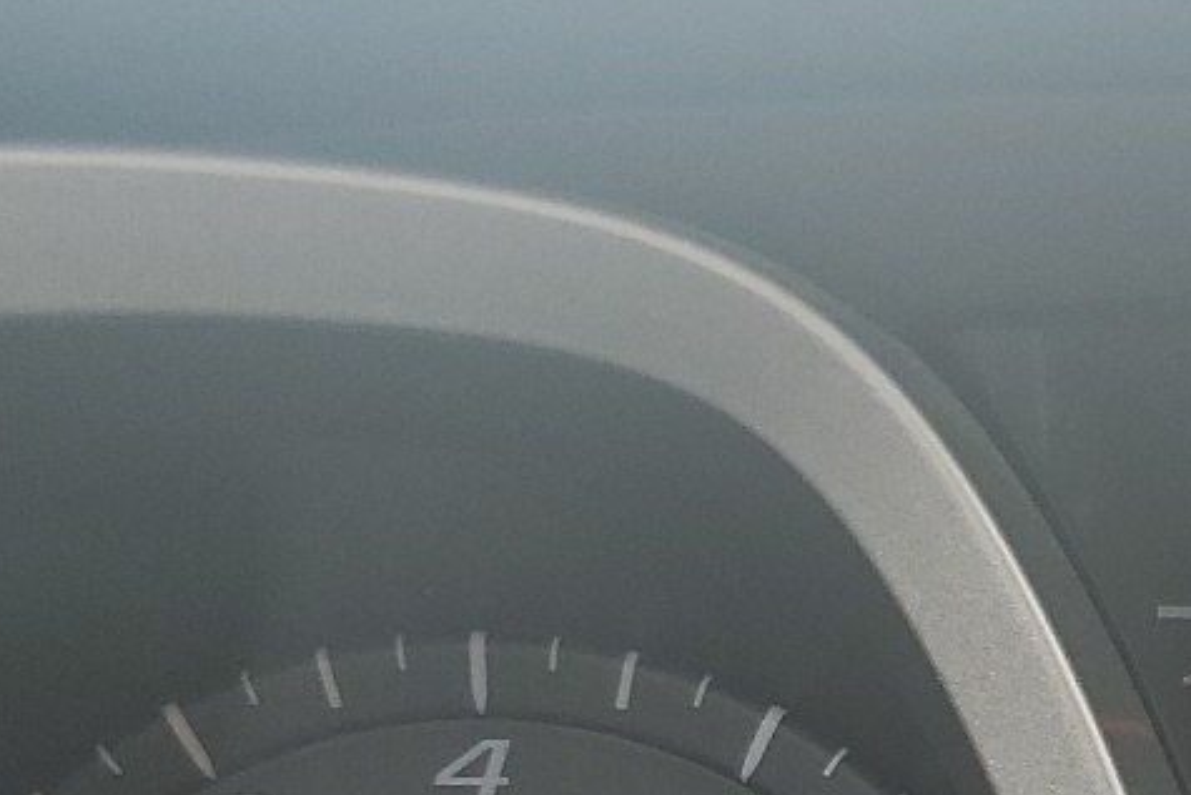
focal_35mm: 91
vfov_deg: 14.6
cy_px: 956
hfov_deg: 19.7
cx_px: 1725
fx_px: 3011
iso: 50
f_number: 1.5
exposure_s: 1/233
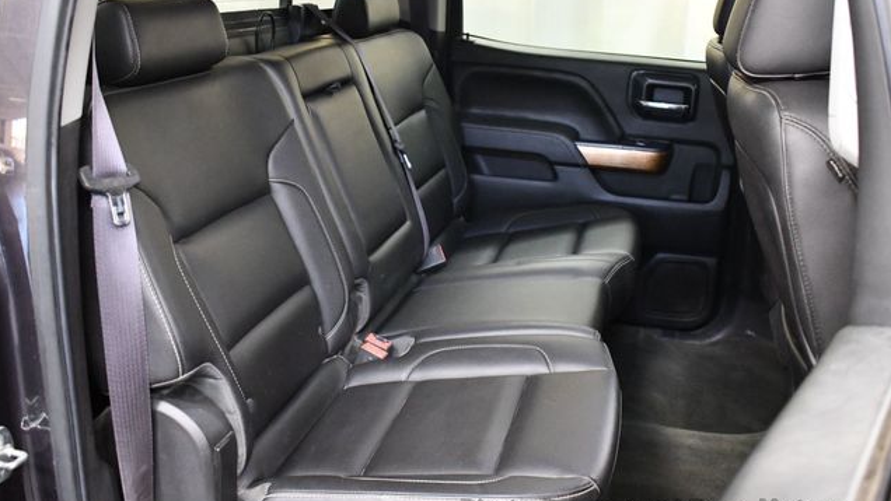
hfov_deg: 52.8
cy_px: 238
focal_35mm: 38
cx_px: 444
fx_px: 898
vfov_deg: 31.2
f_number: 3.5
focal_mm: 18
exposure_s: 1/60
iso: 4000
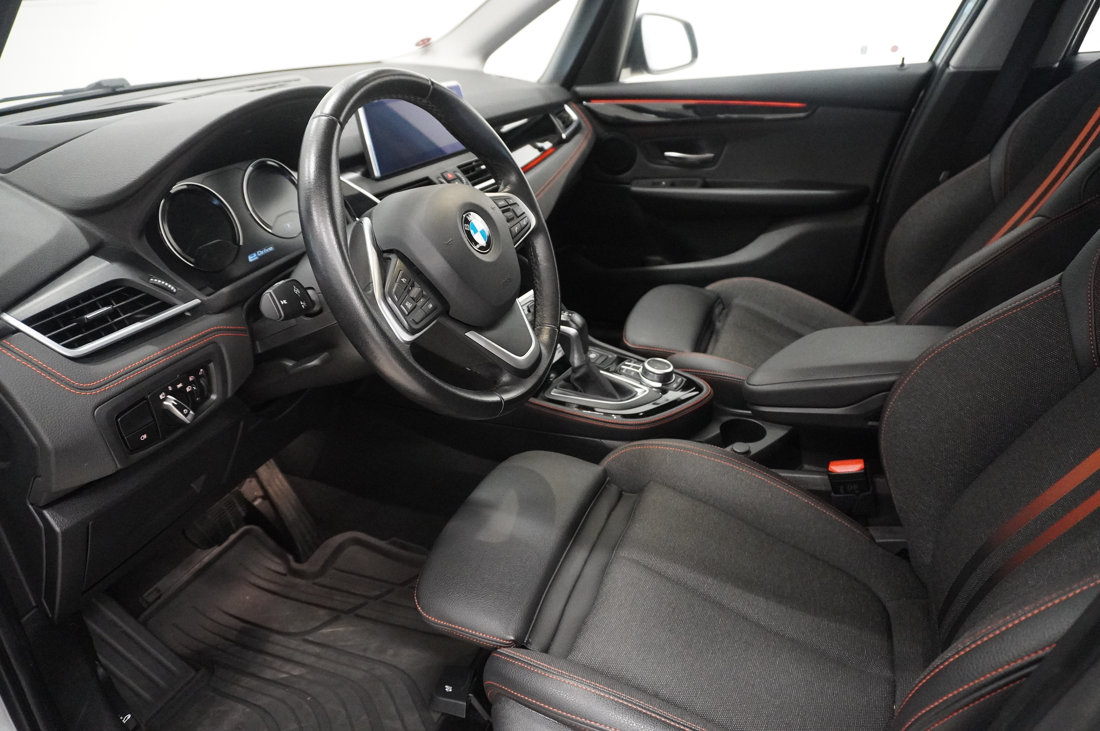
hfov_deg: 73.8
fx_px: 733
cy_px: 366
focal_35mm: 24
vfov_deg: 53.0
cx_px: 550
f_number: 3.5
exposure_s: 1/125
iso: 6400
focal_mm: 16
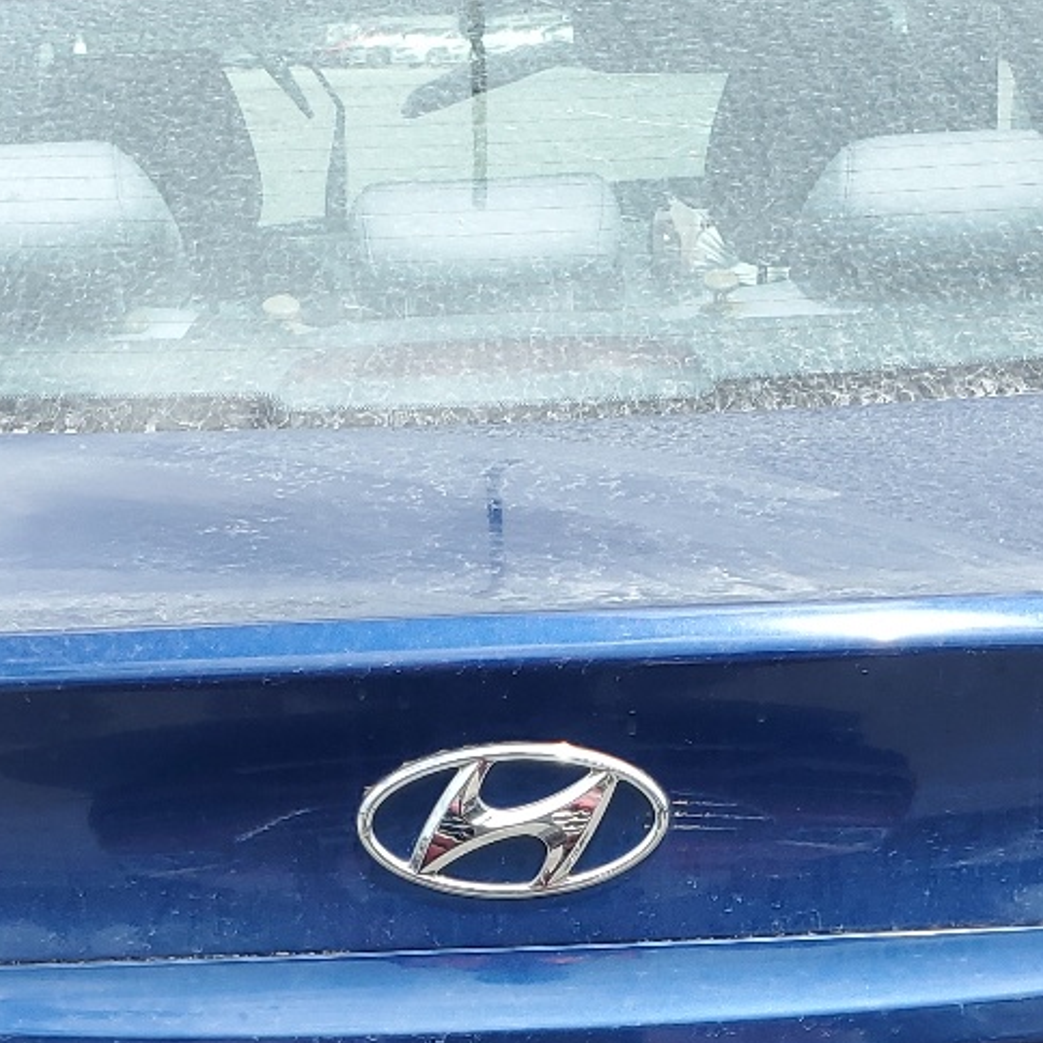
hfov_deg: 22.8
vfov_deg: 21.7
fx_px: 2591
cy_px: 1110
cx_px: 532
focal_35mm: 76
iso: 50
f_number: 1.5
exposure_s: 1/1429
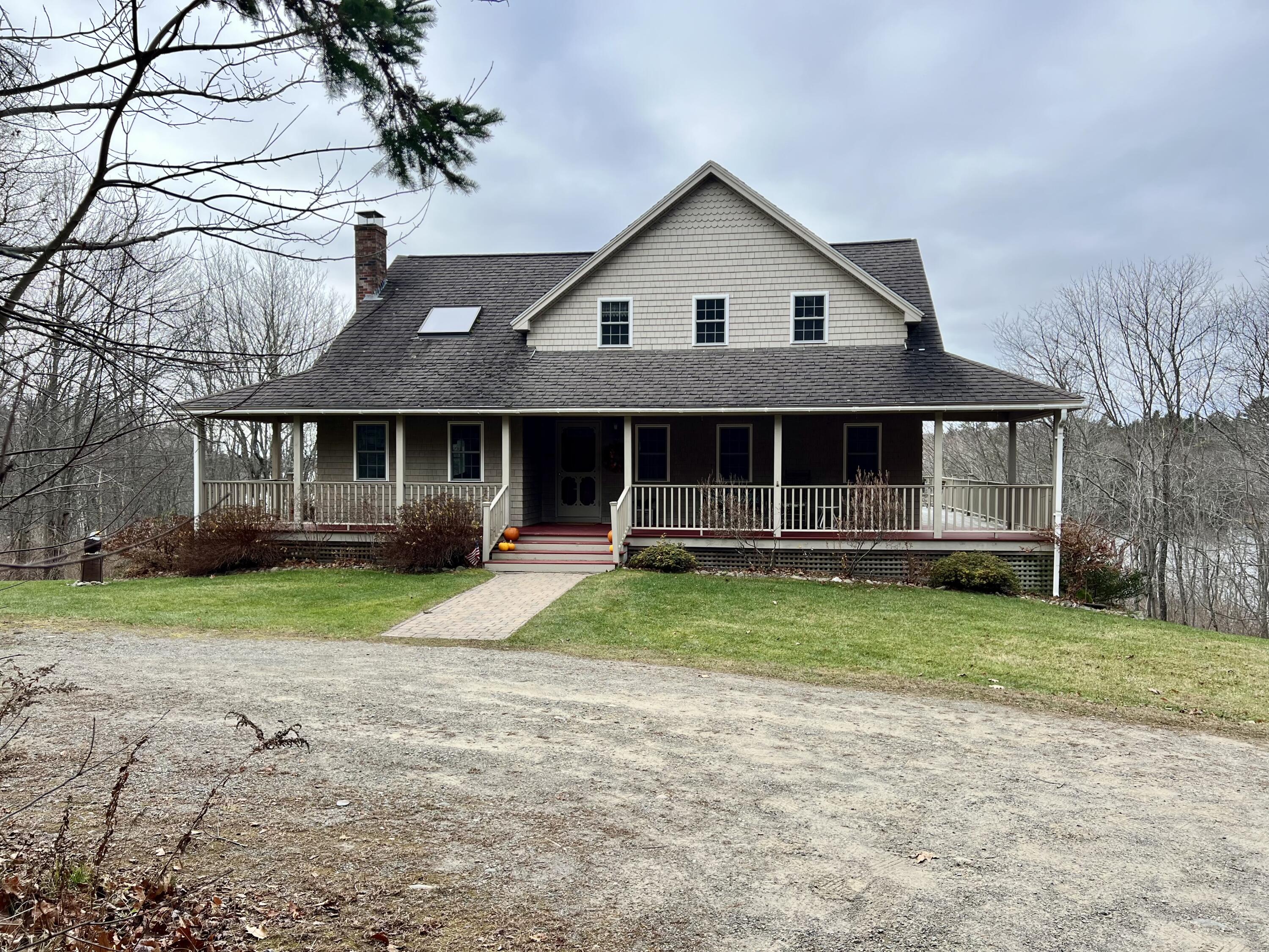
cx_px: 634
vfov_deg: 53.1
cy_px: 476
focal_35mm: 26
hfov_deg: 67.3
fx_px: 953
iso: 50
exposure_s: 1/709
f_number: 1.5
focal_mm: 5.7
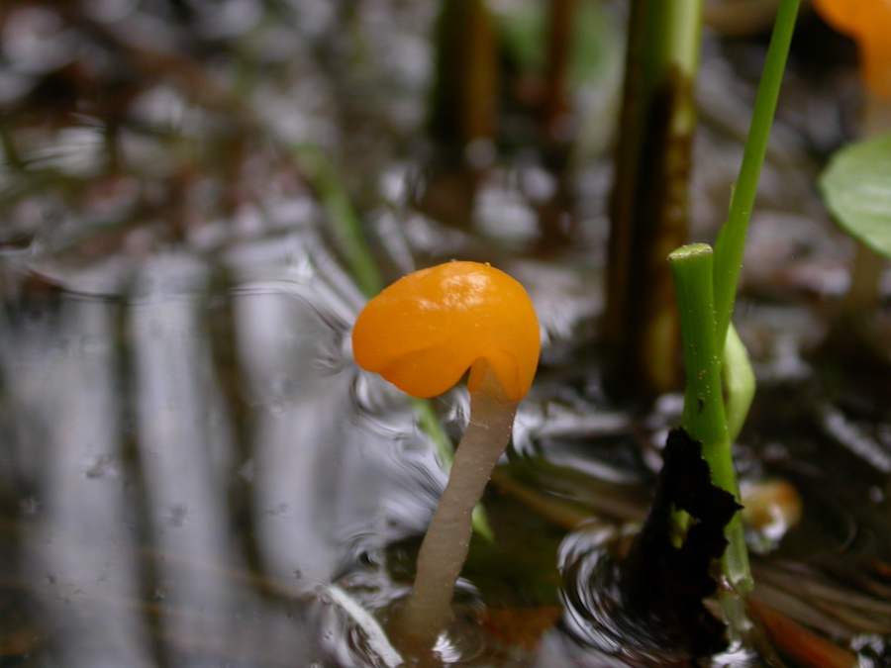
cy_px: 334
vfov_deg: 16.2
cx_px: 446
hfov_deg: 21.5
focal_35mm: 91
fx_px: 2342
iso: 100
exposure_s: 1/93.7
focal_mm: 18.9
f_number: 3.7
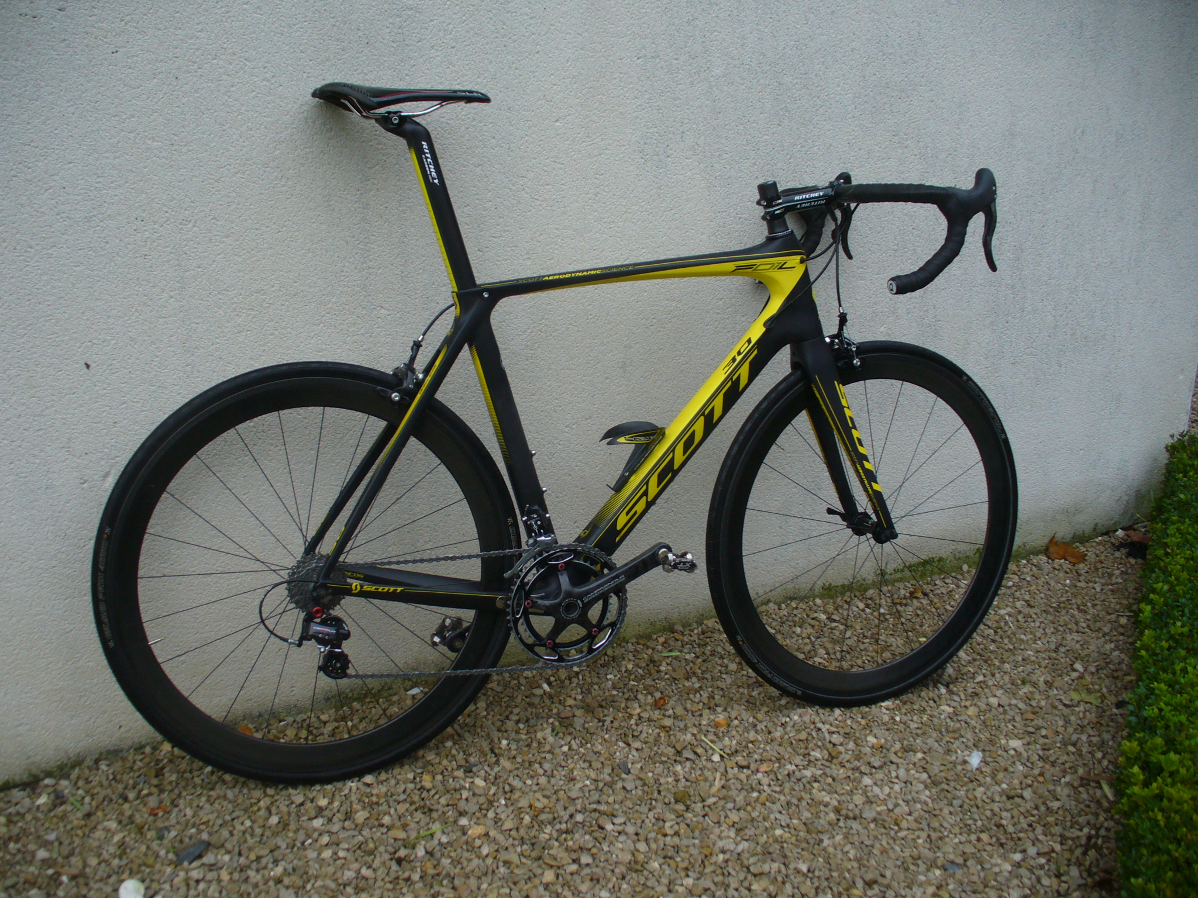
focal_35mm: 37
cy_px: 449
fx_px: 1281
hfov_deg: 50.1
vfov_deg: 38.7
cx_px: 599
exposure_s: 1/80
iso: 80
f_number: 2.8
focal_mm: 6.1
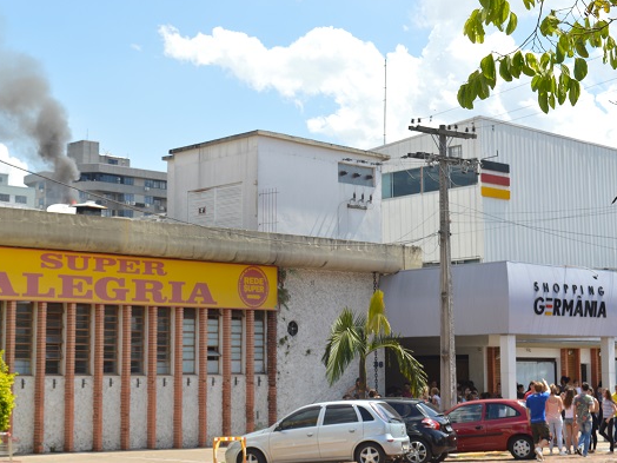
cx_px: 272
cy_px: 231
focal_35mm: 66
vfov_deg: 22.3
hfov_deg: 29.4
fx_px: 1176
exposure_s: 1/160
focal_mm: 40
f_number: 10
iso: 100
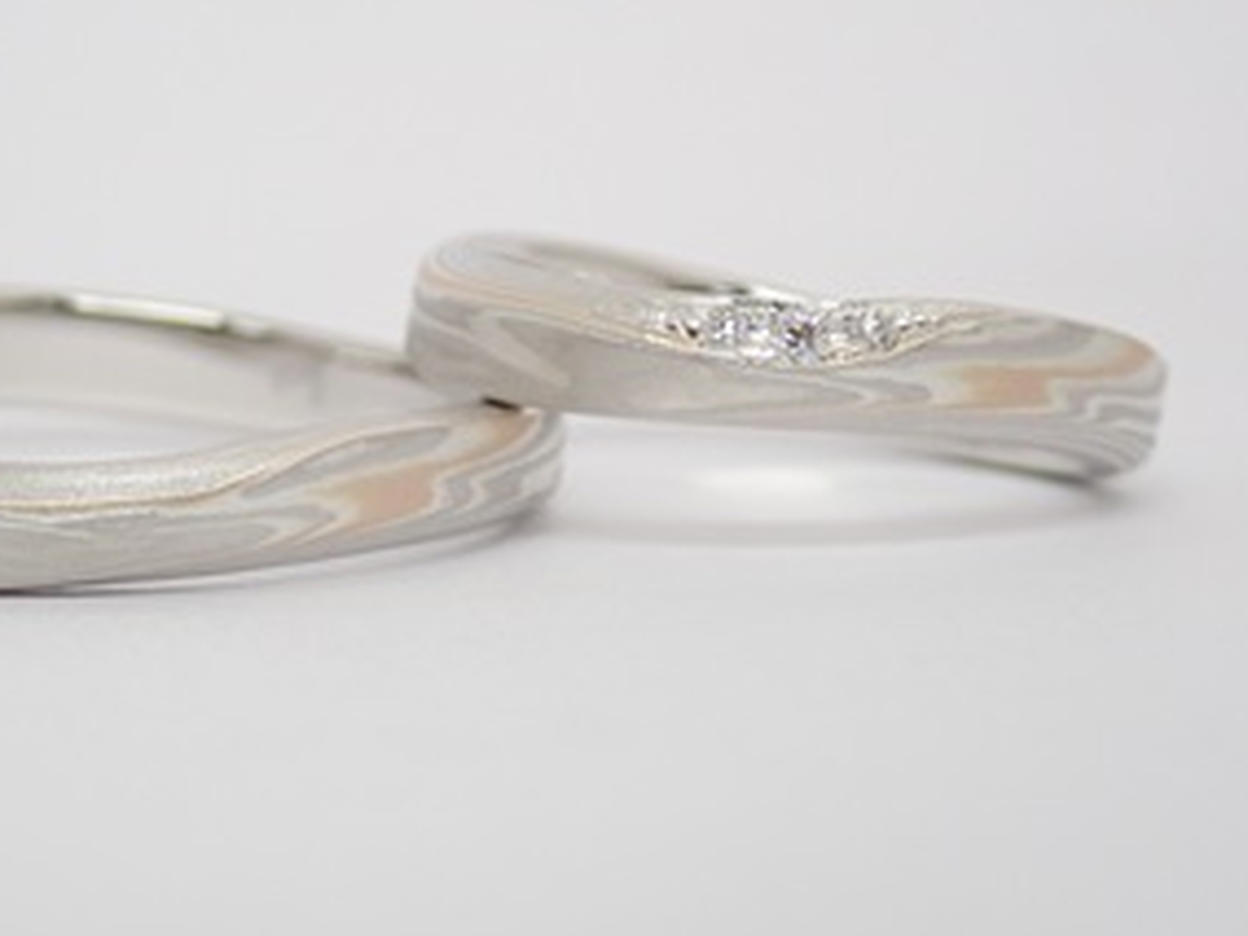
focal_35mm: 122
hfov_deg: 16.1
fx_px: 4398
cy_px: 415
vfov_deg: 12.1
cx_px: 404
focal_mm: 13.65
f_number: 4.1
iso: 200
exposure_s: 1/125
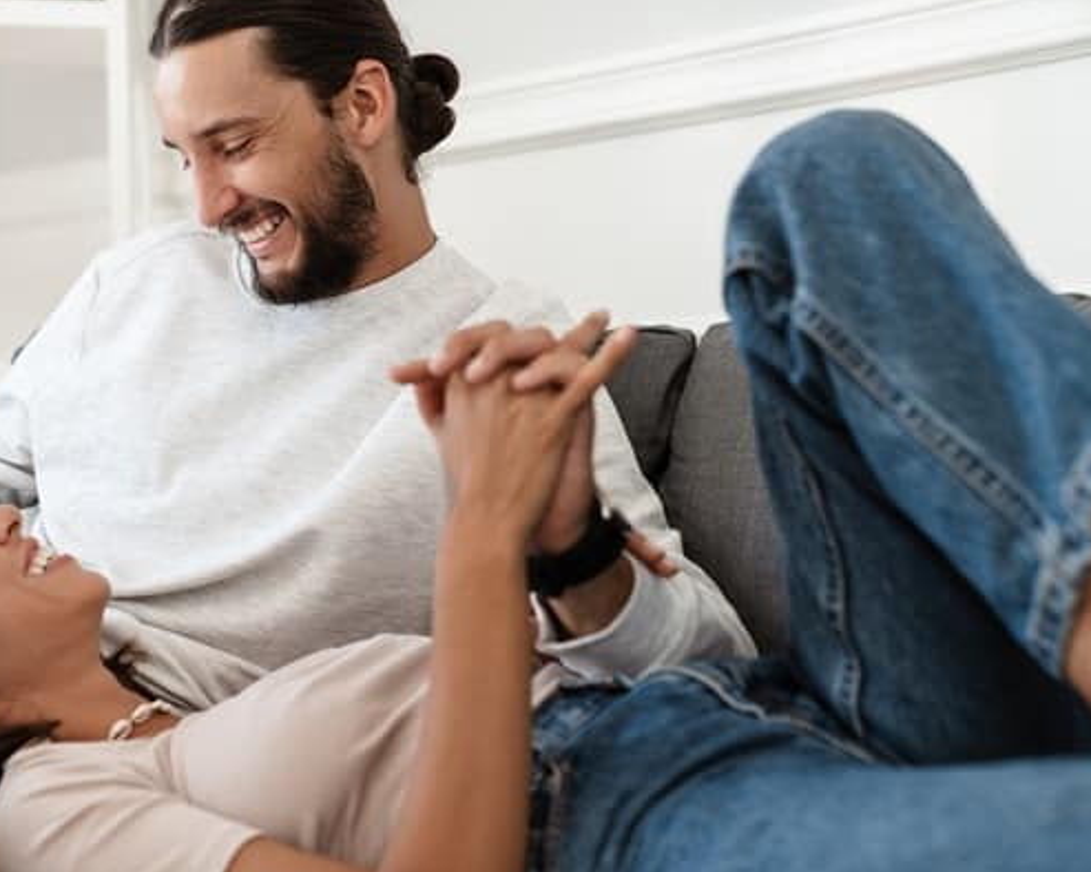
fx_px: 2066
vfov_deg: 23.8
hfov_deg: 29.5
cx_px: 463
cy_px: 436
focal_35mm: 64
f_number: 3.2
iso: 800
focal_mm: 56
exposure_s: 1/320
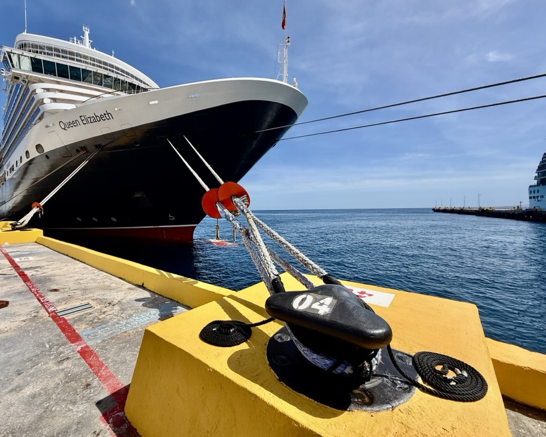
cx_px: 248
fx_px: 242
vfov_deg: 84.0
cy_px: 217
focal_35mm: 15
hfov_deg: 96.5
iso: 50
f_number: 2.2
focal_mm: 2.22
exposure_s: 1/2506
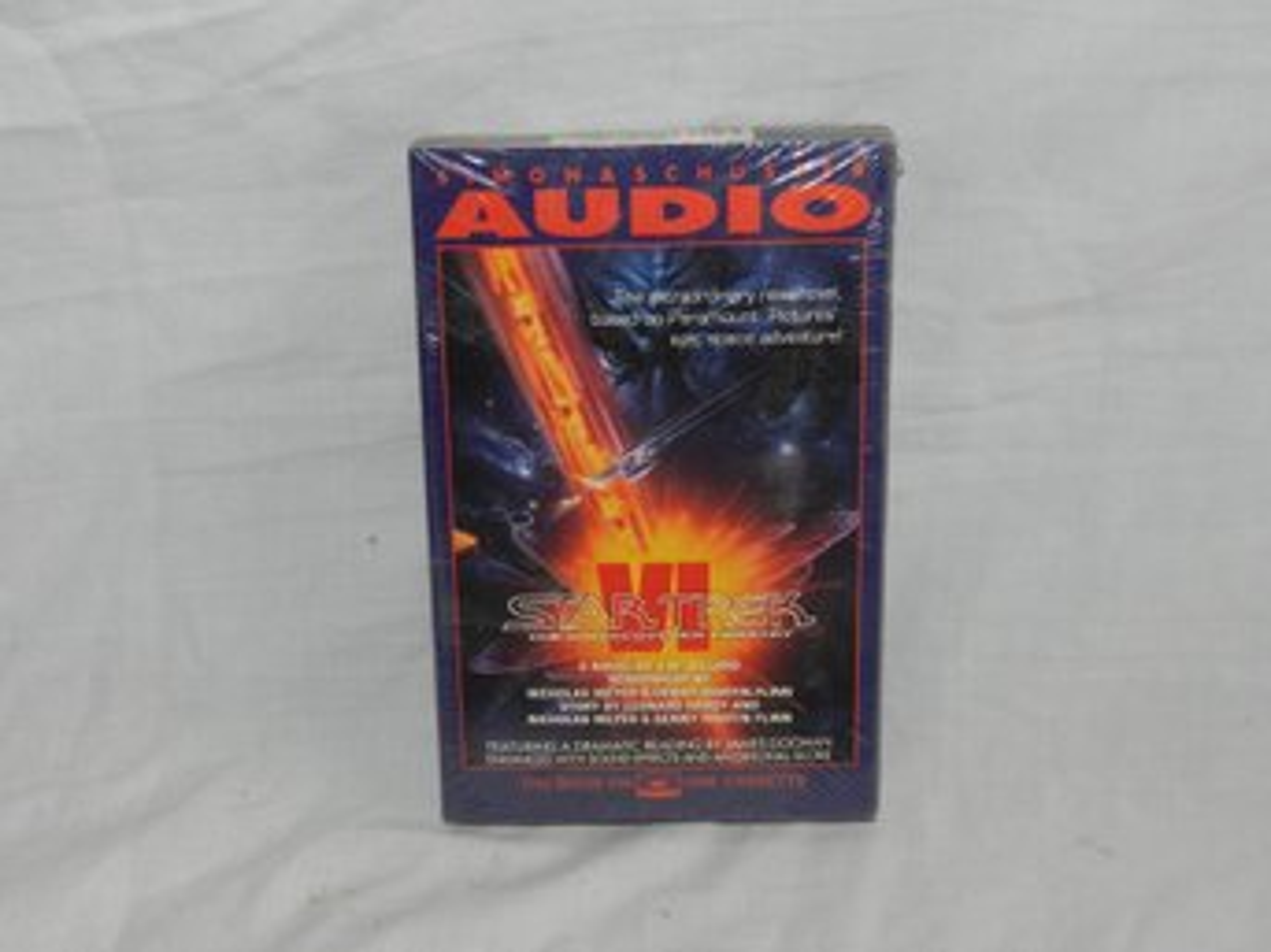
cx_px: 636
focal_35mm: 53
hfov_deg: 36.2
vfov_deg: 27.5
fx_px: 1945
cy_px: 476
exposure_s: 1/30
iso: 200
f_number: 4.4
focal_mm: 9.4
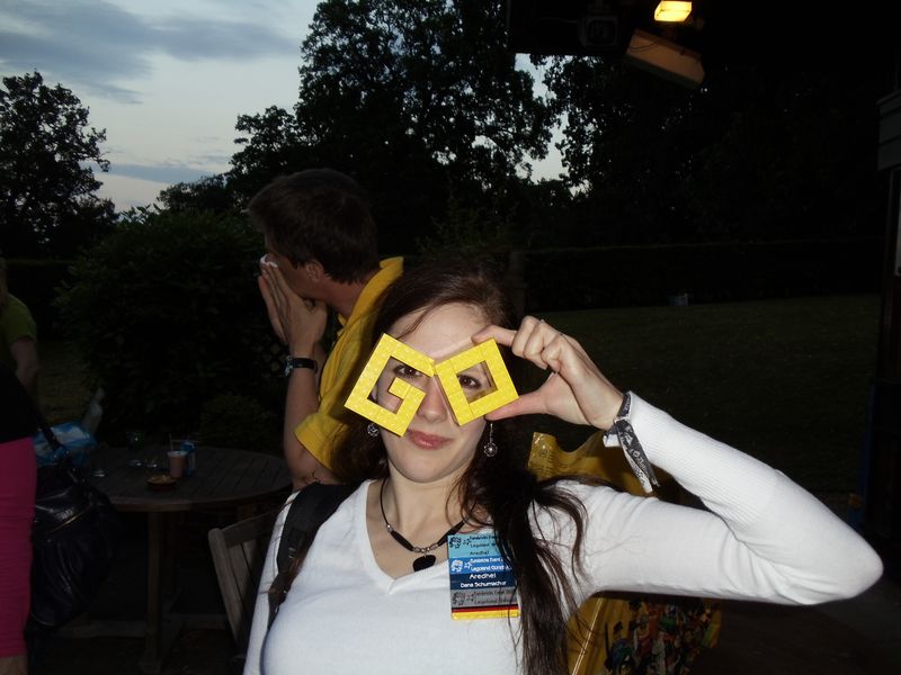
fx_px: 1145
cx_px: 450
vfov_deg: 32.9
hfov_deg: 42.9
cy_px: 338
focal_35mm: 44
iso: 80
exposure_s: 1/30
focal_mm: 6
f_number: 3.5
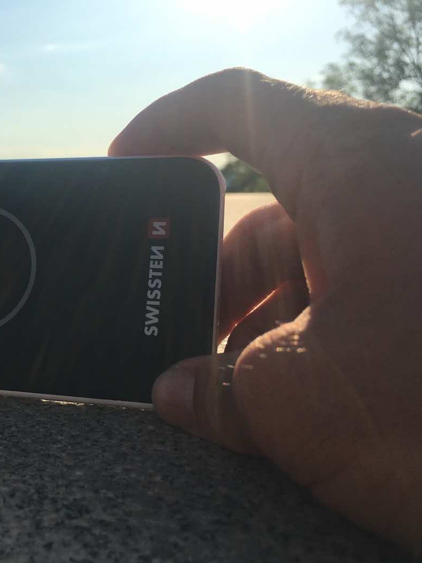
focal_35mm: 39
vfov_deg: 47.9
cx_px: 73
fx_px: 634
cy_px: 283
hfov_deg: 35.4
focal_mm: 4.15
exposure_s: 1/2959
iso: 25
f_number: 2.2
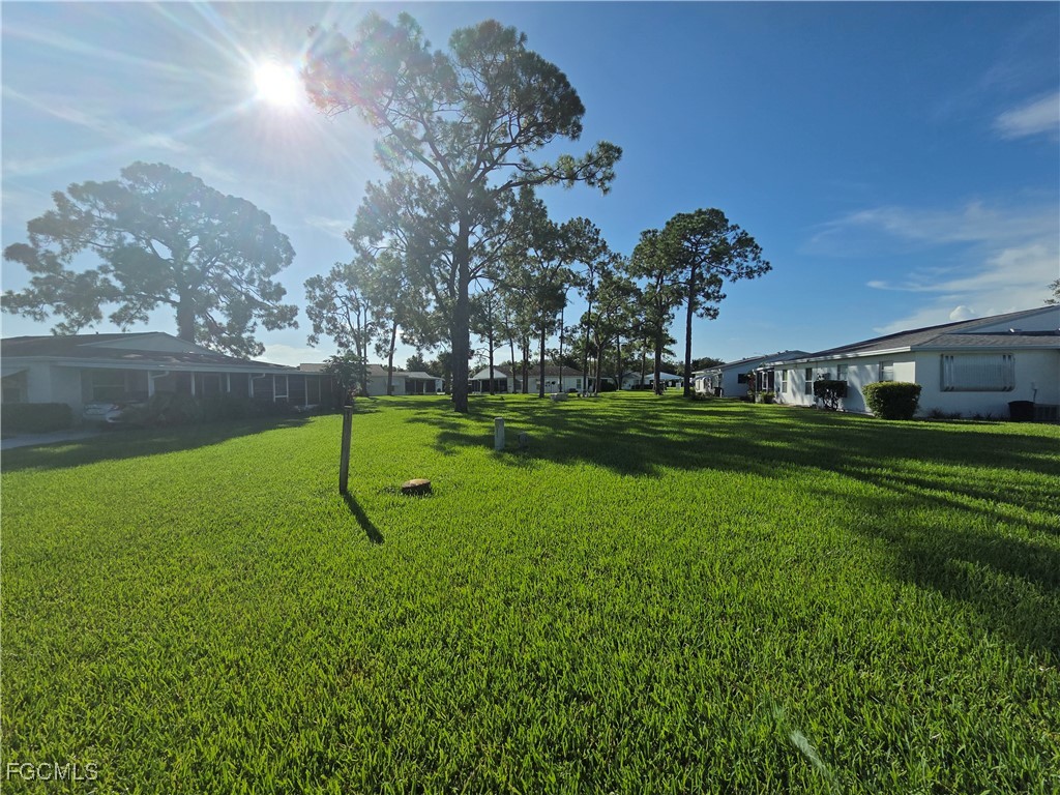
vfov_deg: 89.9
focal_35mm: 13
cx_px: 530
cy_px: 398
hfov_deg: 106.2
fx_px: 398
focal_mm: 2.2
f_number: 2.2
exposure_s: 1/5758
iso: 50
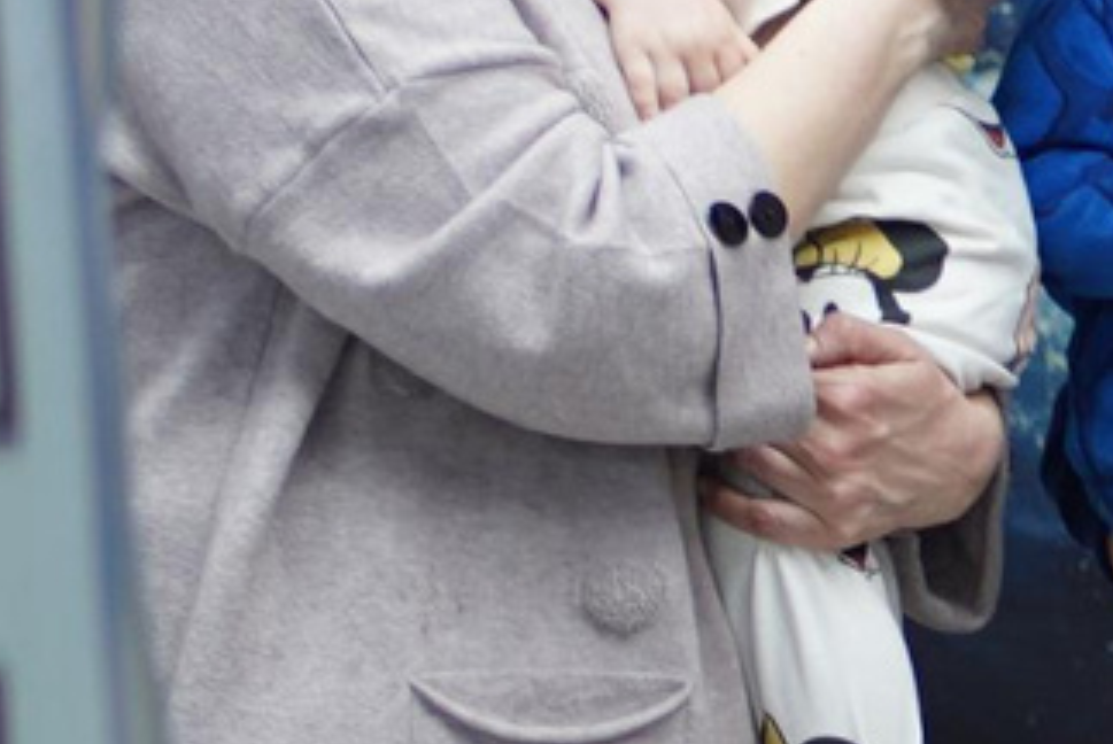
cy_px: 384
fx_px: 8571
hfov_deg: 6.3
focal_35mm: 277
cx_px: 4135
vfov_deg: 5.0
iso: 200
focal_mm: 35
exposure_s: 1/125
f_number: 1.8
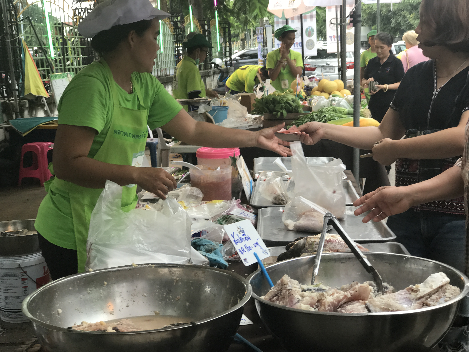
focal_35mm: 57
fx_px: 772
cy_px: 176
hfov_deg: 33.8
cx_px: 234
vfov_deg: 25.7
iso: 50
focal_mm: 6.6
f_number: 2.8
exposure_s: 1/50
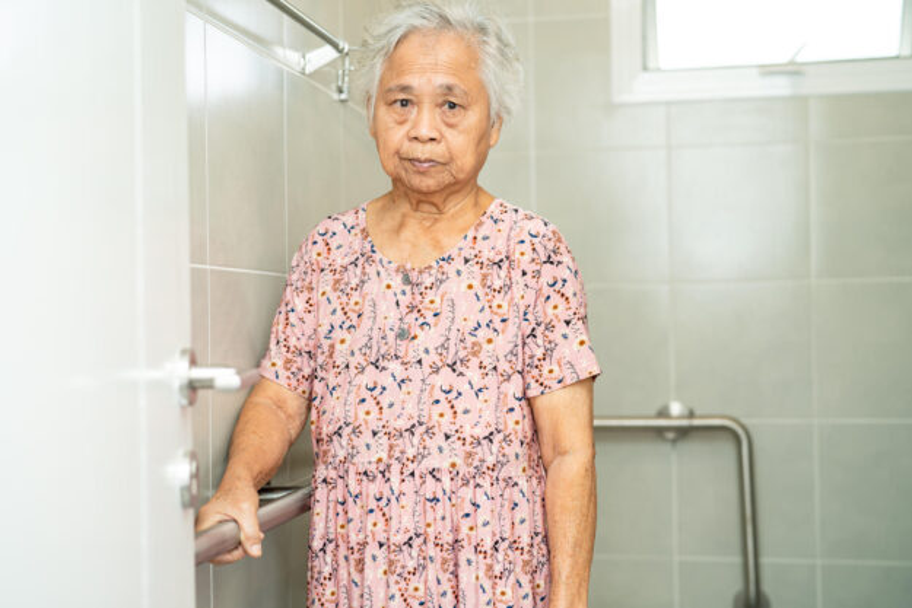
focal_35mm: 50
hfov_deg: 39.6
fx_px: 1267
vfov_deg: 27.0
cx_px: 456
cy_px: 304
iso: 100
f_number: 2.2
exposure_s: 1/60
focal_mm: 50
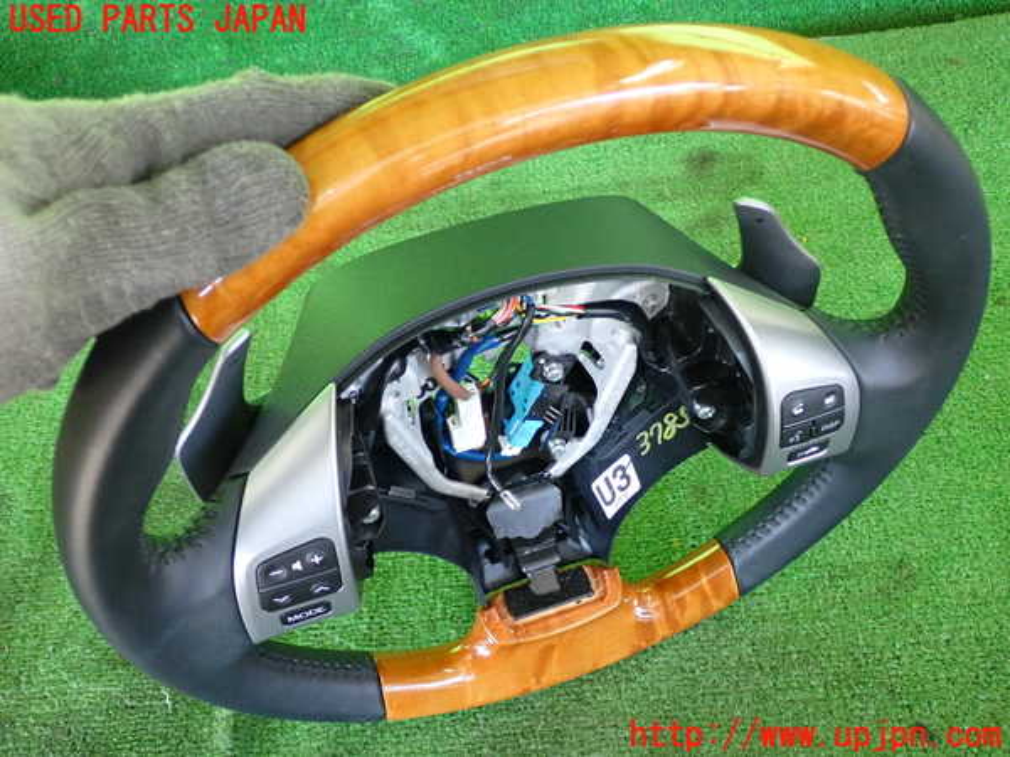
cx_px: 505
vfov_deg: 39.7
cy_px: 378
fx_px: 1050
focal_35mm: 36
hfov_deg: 51.4
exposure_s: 1/125
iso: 640
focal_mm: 6.37
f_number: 2.5
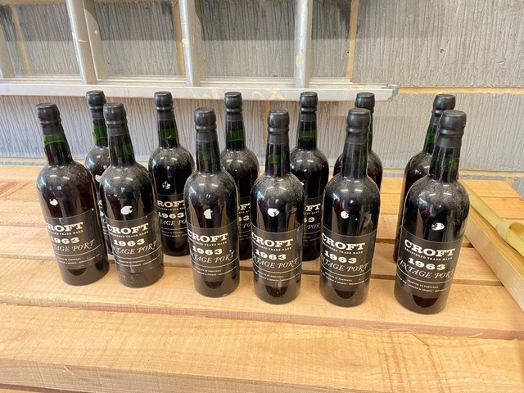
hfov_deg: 67.3
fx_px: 394
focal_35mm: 26
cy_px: 196
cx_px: 262
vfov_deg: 53.1
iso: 800
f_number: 1.6
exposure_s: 1/25
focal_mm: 4.2
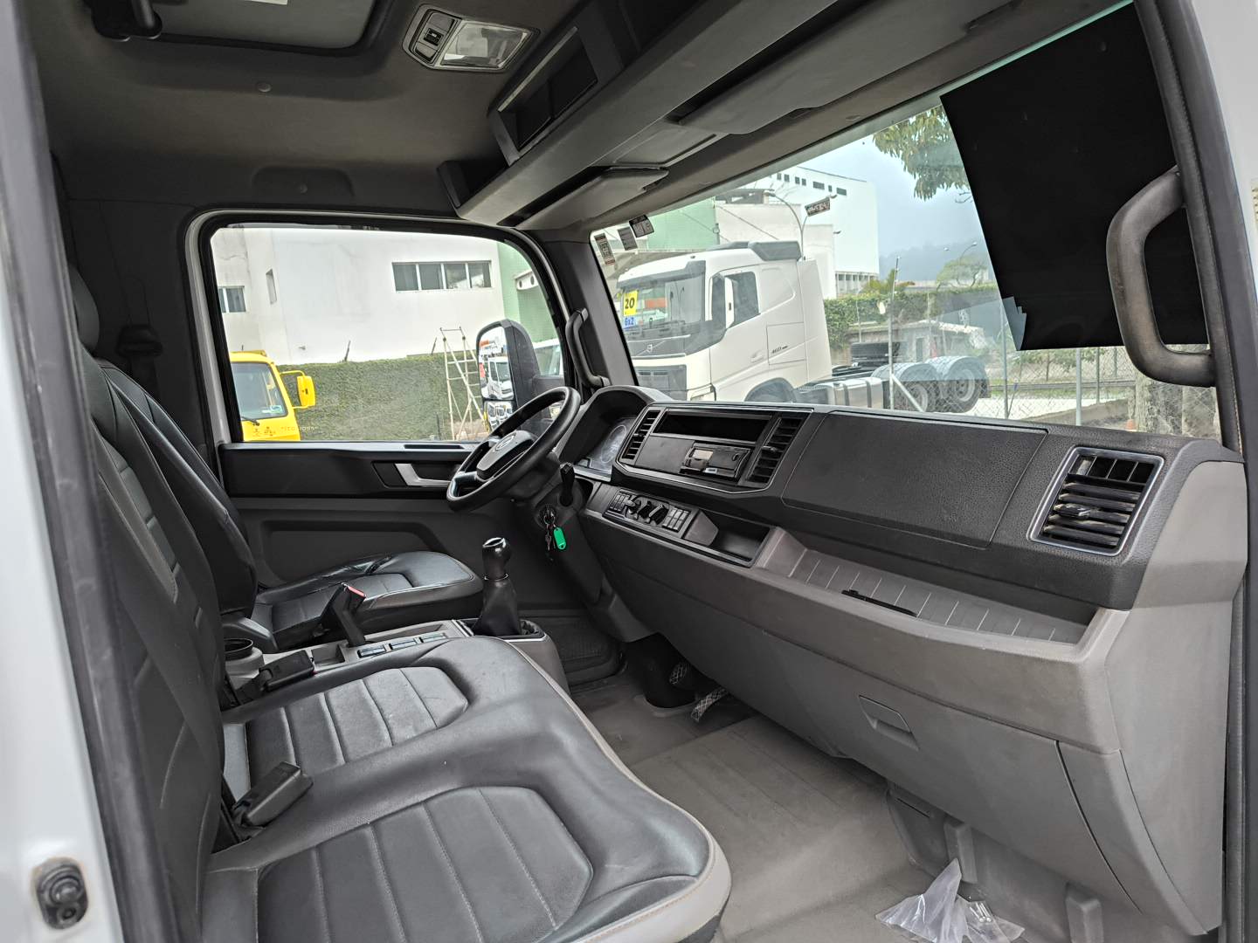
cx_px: 629
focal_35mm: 24
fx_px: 872
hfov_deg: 71.6
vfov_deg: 56.8
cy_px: 472
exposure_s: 1/120
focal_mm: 5.56
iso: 175
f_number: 1.8
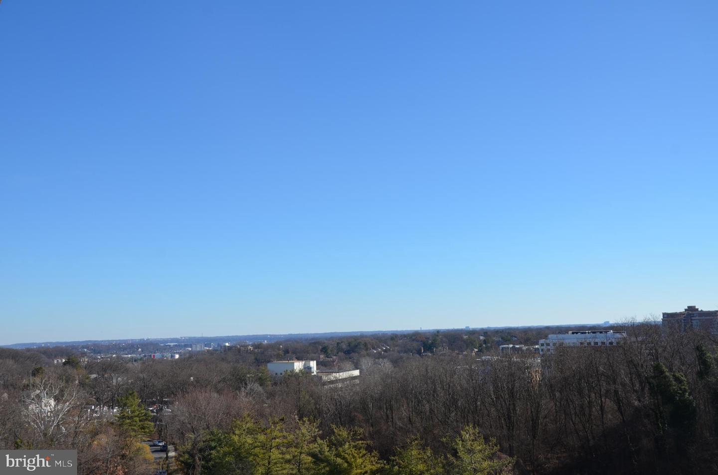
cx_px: 359
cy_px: 238
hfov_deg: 51.4
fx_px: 746
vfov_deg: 35.3
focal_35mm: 38
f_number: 9
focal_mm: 25
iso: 100
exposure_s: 1/320
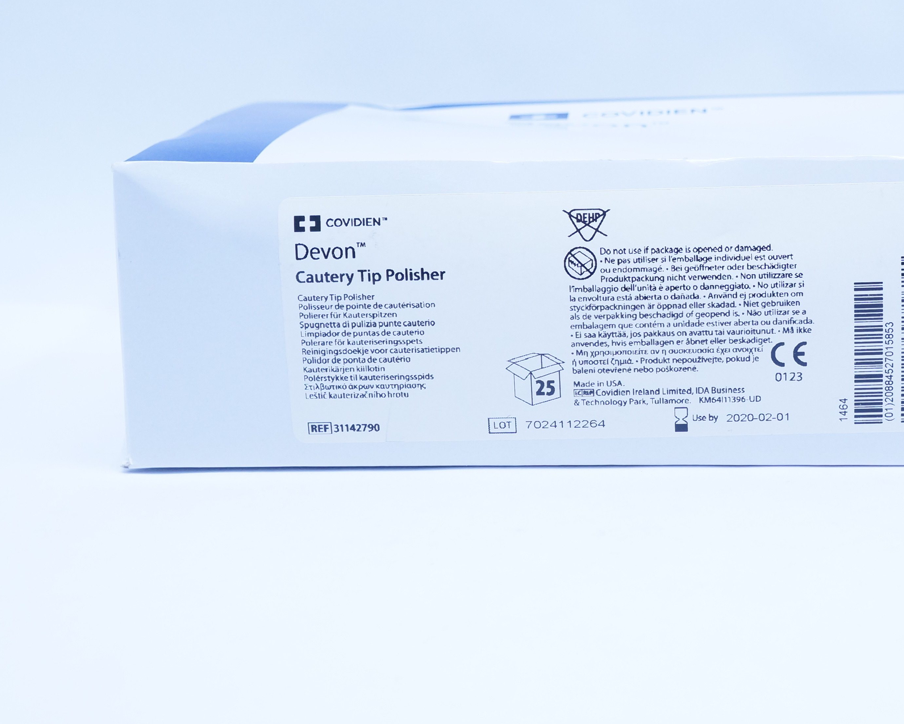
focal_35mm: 68
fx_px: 1815
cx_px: 633
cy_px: 285
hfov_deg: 27.7
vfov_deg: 22.5
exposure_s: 1/125
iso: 800
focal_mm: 27
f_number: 5.6
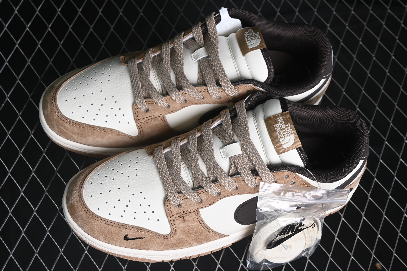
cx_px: 204
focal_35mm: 75
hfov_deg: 27.0
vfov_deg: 18.2
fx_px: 848
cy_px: 136
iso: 160
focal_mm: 50
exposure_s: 1/60
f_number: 7.1
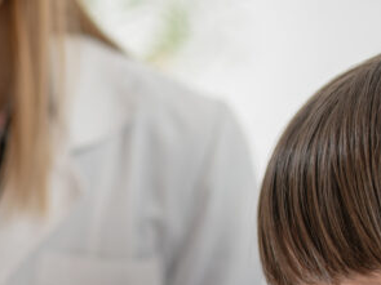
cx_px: -75
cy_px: 409
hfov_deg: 16.2
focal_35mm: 117
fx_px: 1287
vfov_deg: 12.1
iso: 64
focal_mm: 35
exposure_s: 1/160
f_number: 2.2
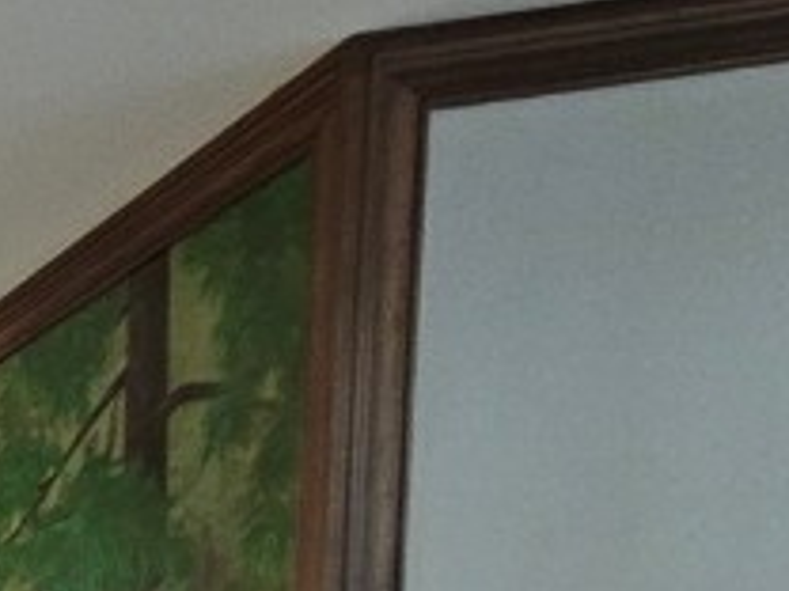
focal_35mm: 64
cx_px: -1115
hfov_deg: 15.1
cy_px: 1053
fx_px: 1459
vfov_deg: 18.3
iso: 320
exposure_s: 1/40
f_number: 2.2
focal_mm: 2.2
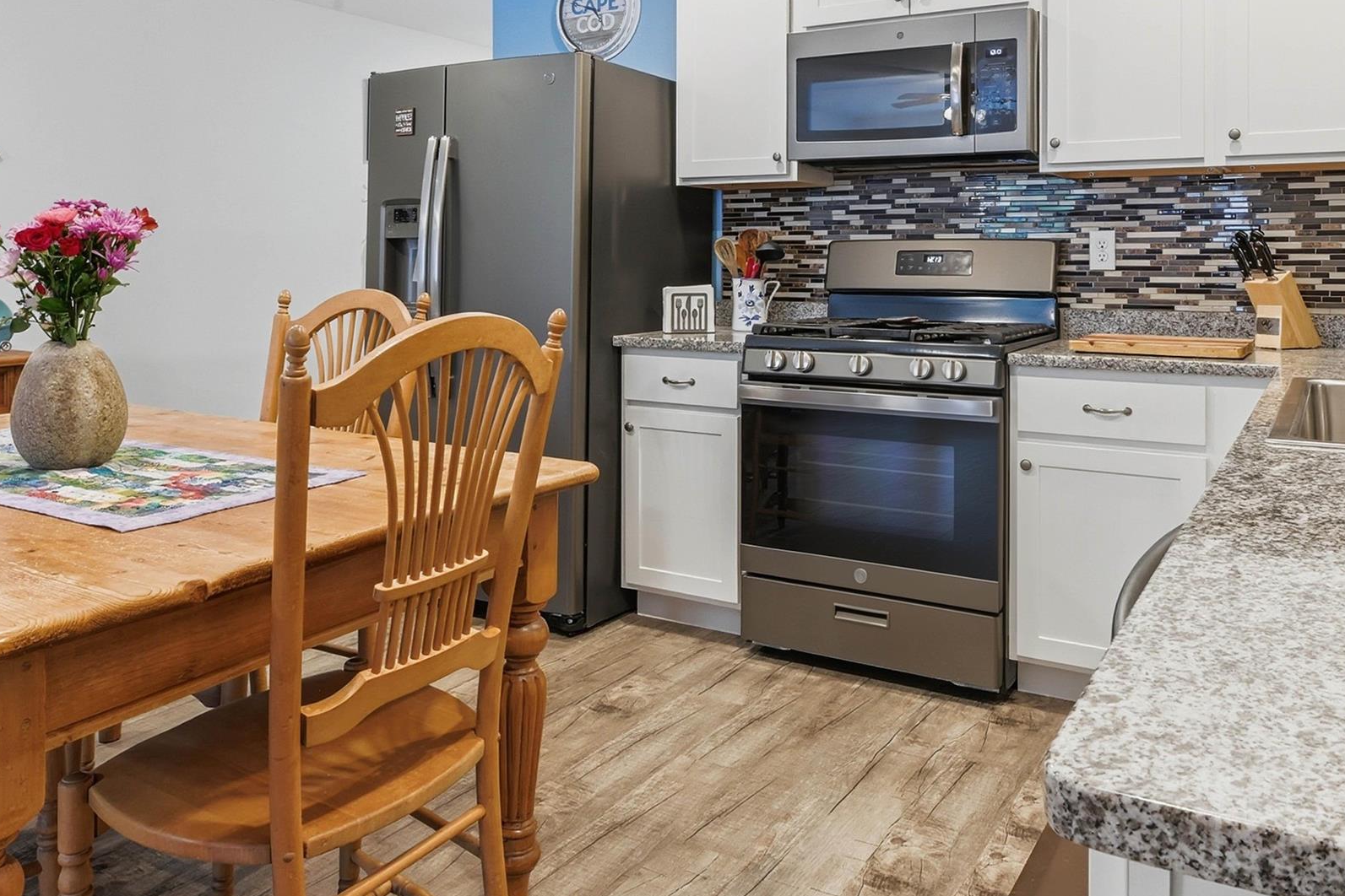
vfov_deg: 47.2
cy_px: 308
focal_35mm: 27
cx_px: 731
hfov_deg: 67.3
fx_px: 1009
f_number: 14
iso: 400
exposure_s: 1/40
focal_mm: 14
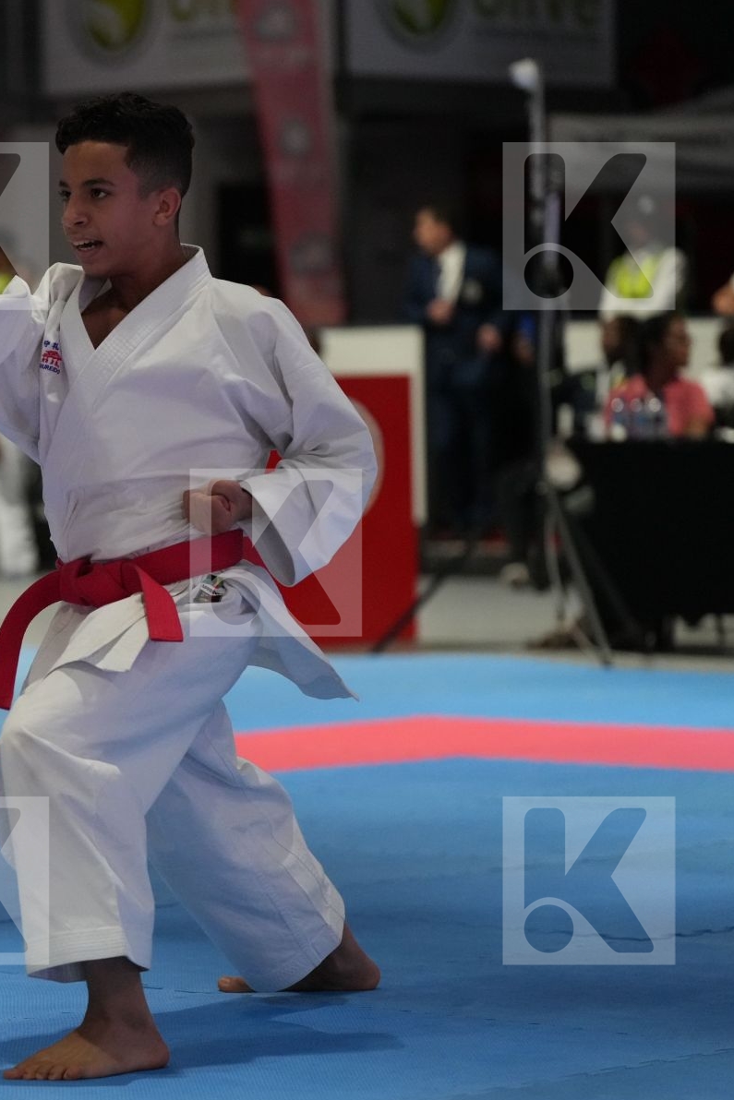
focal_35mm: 154
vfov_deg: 13.3
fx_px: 4708
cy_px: 553
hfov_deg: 8.8
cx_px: -37
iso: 4000
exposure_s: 1/500
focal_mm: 102
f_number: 2.8
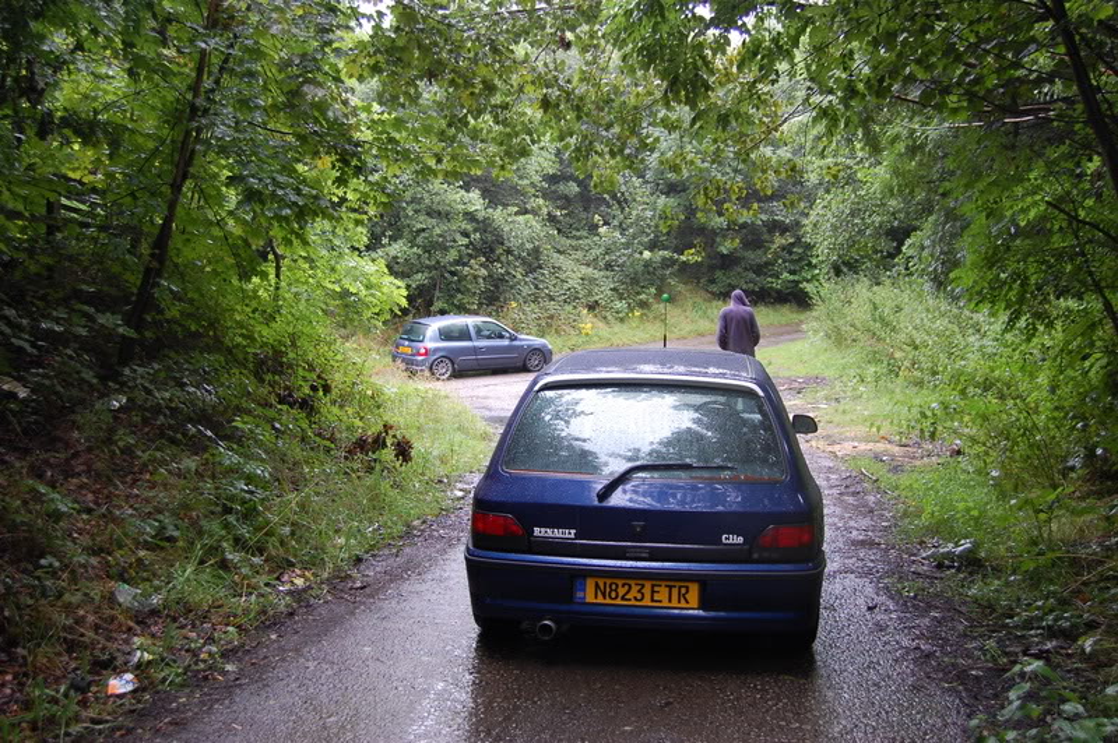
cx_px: 559
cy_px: 372
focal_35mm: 34
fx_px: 1071
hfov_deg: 55.1
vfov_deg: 38.3
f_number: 4.5
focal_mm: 23
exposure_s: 1/80
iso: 400
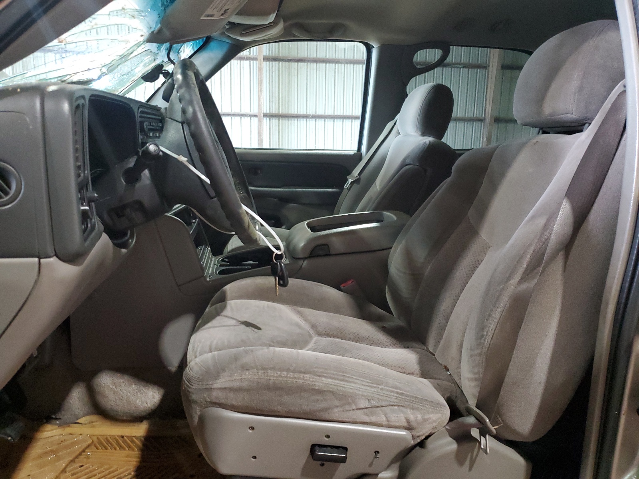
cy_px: 240
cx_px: 320
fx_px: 480
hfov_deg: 67.3
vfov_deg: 53.1
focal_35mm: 26
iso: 338
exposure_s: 1/40
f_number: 1.5
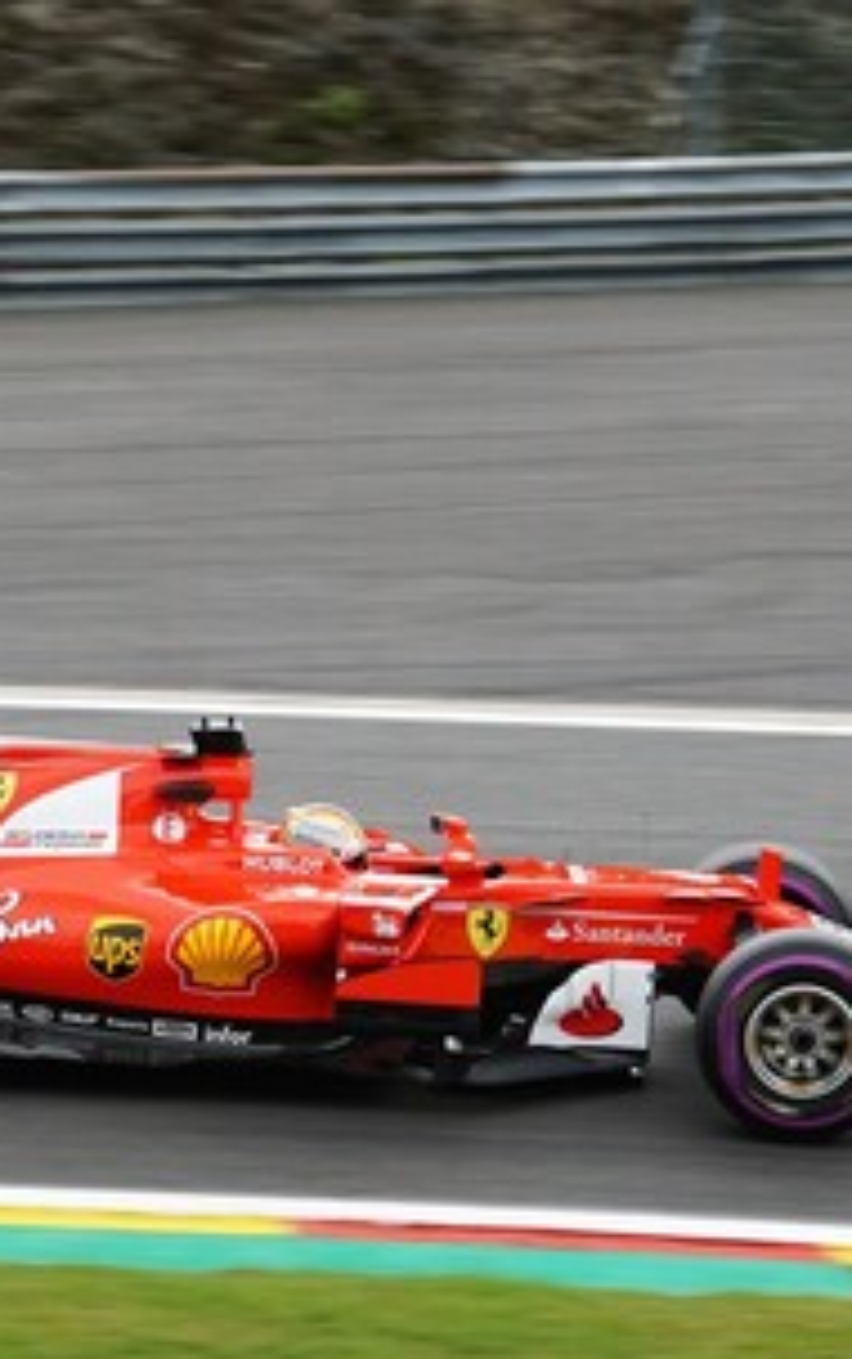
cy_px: 682
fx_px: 5152
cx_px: 287
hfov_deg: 9.4
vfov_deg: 15.0
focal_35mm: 139
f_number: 9
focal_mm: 60
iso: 400
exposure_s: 1/320
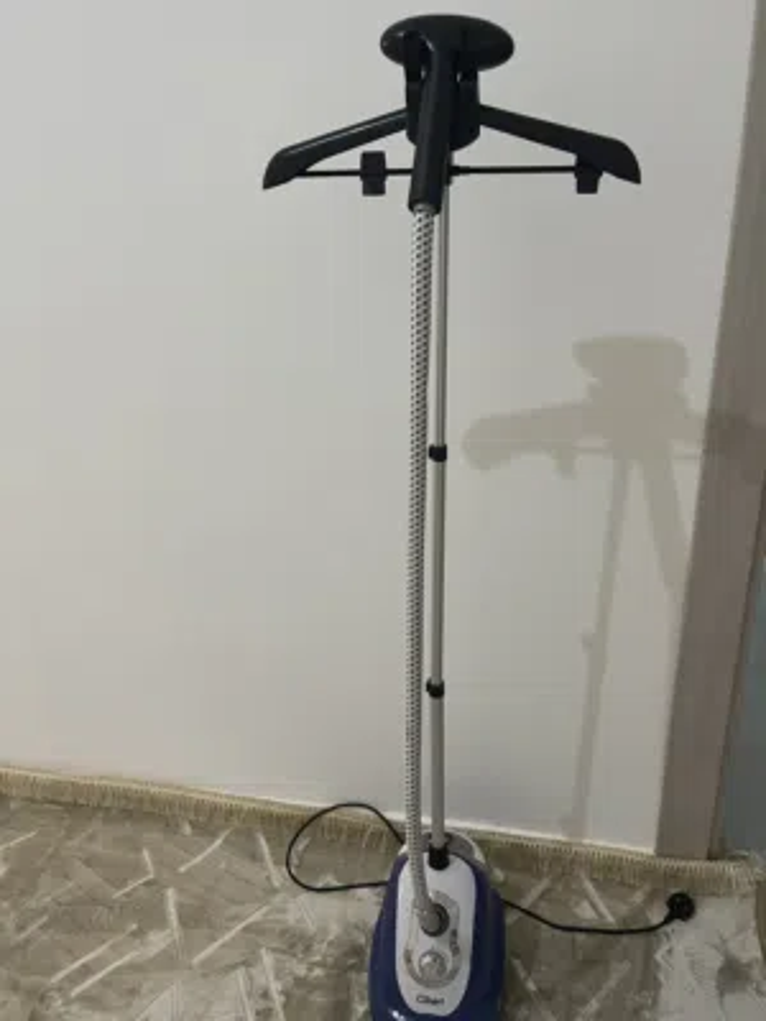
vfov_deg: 67.3
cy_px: 510
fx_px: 767
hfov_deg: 53.1
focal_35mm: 26
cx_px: 383
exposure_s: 1/50
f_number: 1.6
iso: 500
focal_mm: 5.1
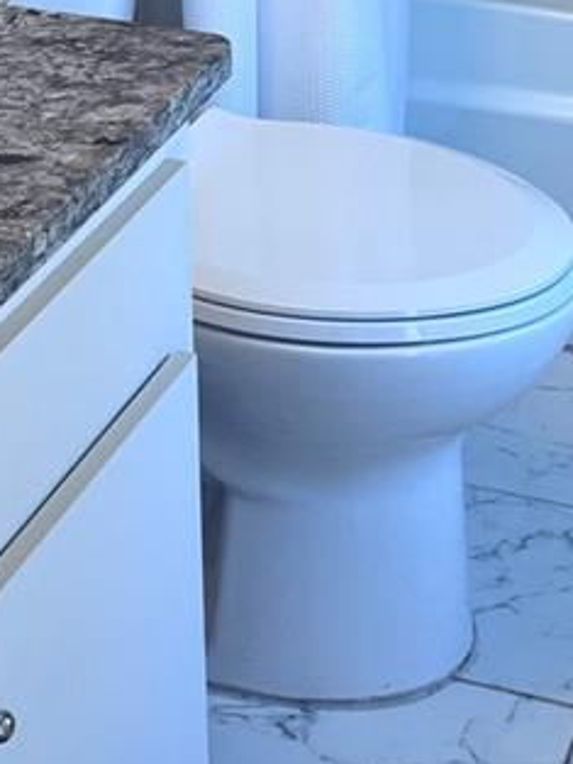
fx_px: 2029
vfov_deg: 18.8
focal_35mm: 92
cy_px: -378
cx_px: 461
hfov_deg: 16.0
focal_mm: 6.76
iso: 125
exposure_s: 1/120
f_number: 1.78
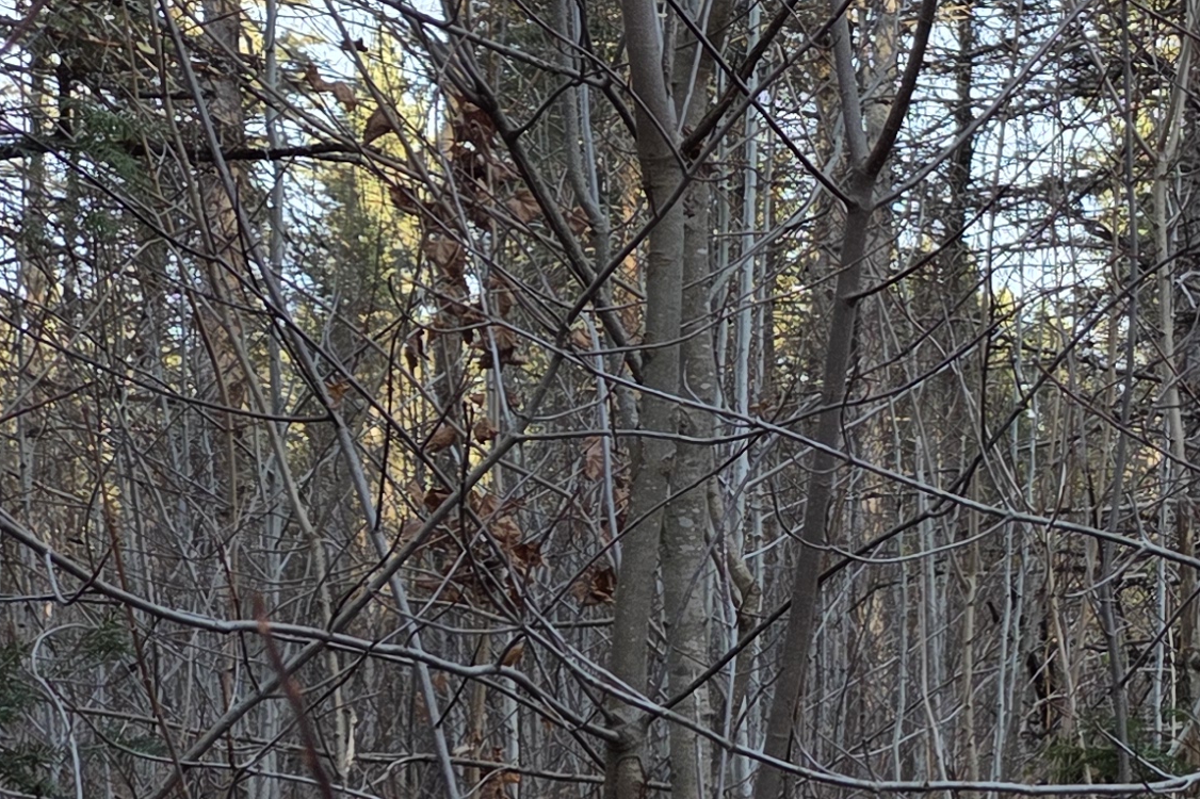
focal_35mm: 85
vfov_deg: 16.0
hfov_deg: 20.5
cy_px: 489
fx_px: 2832
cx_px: 1802
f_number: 1.8
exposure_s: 1/709
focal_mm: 5.4
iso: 80
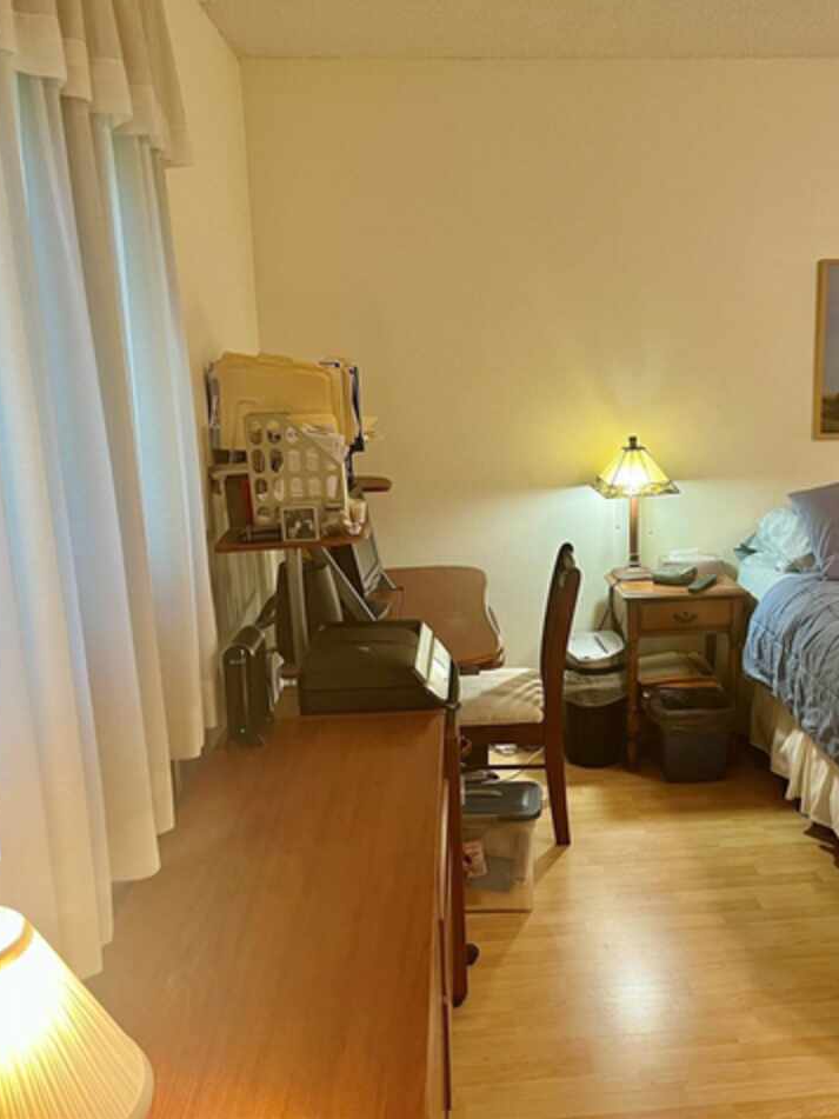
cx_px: 547
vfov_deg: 52.6
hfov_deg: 40.3
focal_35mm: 35
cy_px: 555
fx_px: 1131
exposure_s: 1/60
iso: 125
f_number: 1.6
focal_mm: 5.1
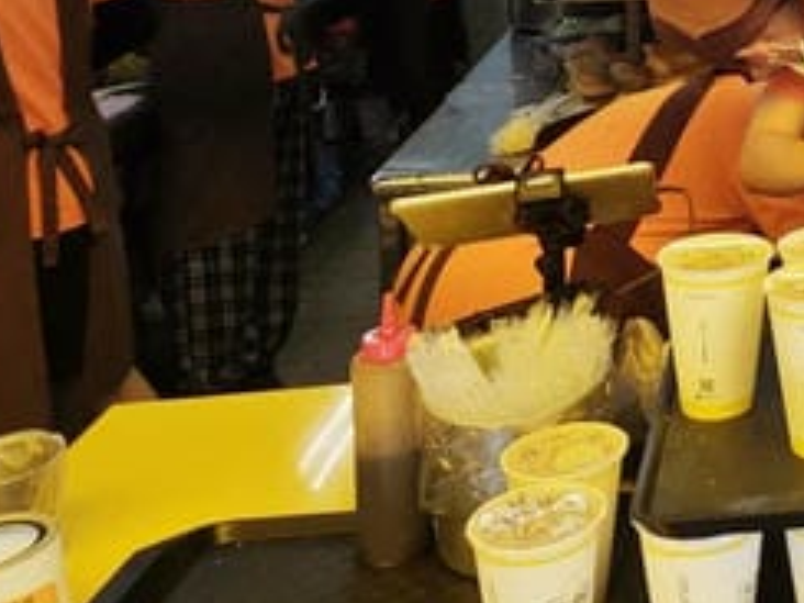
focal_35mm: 59
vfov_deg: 21.9
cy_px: -217
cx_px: 979
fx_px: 1370
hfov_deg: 28.3
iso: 50
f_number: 1.8
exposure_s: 1/122
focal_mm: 2.03
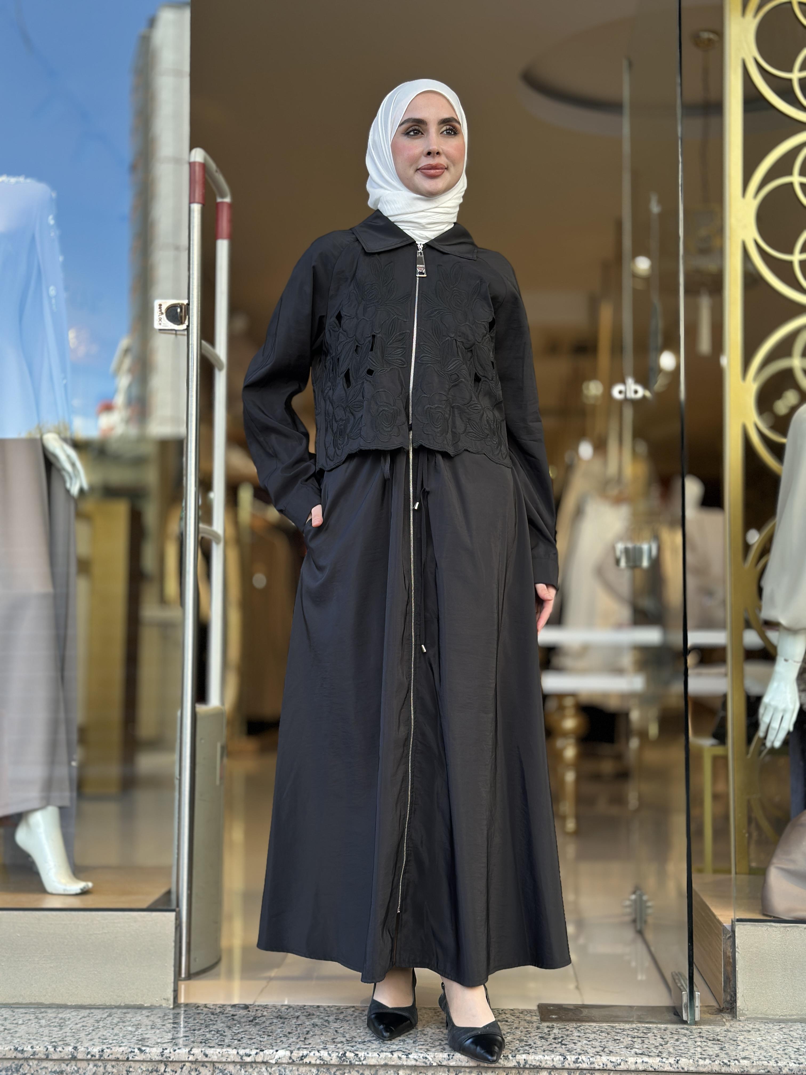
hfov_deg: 30.3
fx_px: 1490
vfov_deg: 39.7
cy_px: 538
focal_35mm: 48
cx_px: 403
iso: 80
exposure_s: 1/208
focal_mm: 6.86
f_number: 1.78
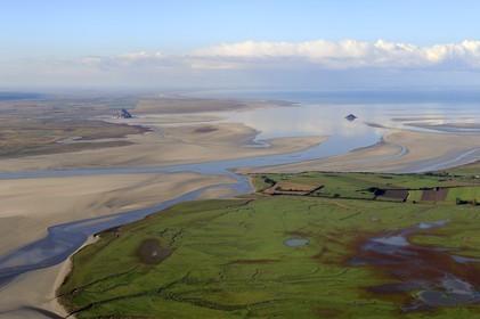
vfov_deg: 25.9
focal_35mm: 52
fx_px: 693
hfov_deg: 38.2
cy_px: 160
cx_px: 240
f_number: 9
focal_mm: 52
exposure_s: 1/1000
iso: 400
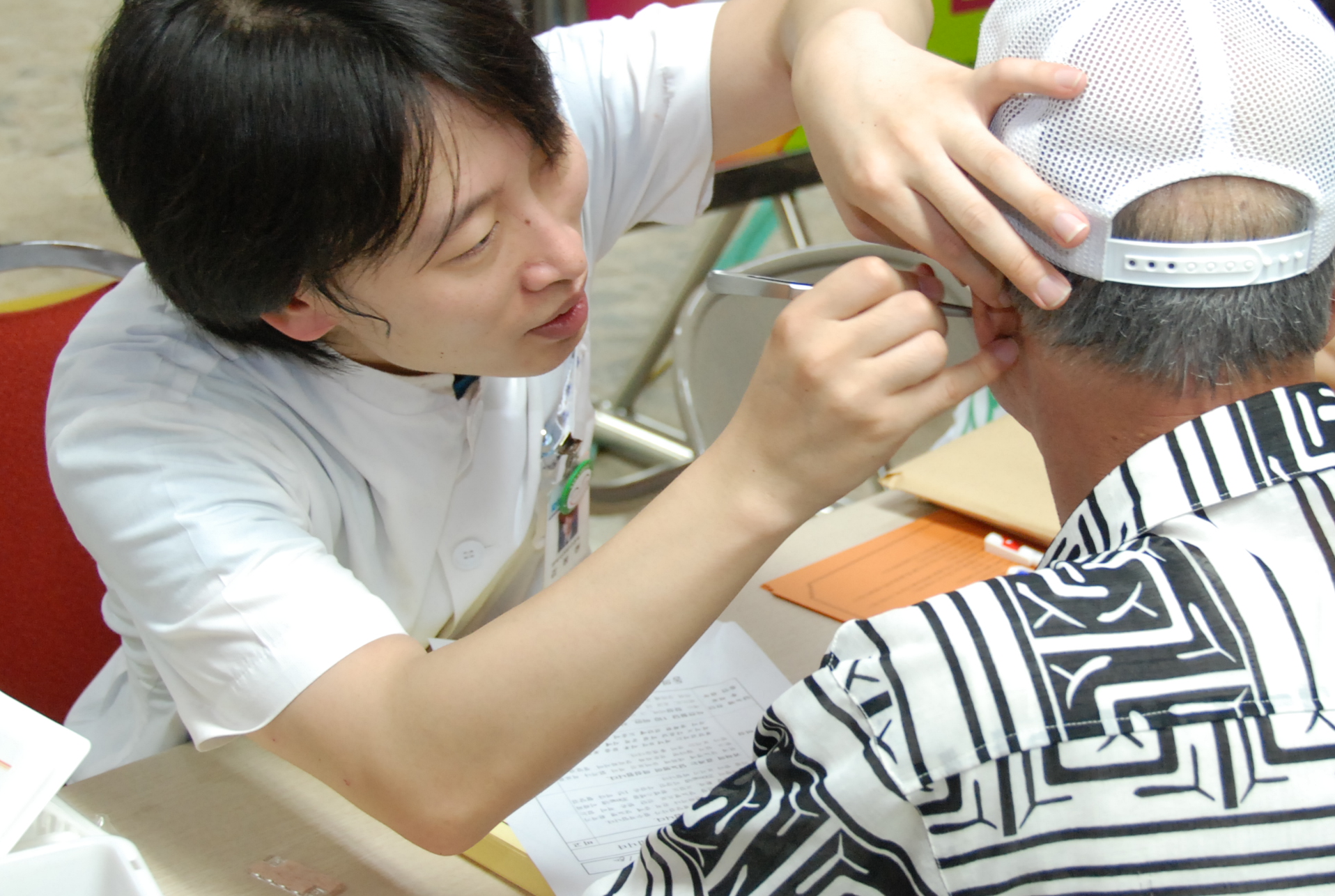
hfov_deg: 30.4
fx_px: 2443
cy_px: 435
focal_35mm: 66
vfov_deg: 20.8
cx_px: 863
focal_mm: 29
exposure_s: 1/30
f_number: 4.2
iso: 800
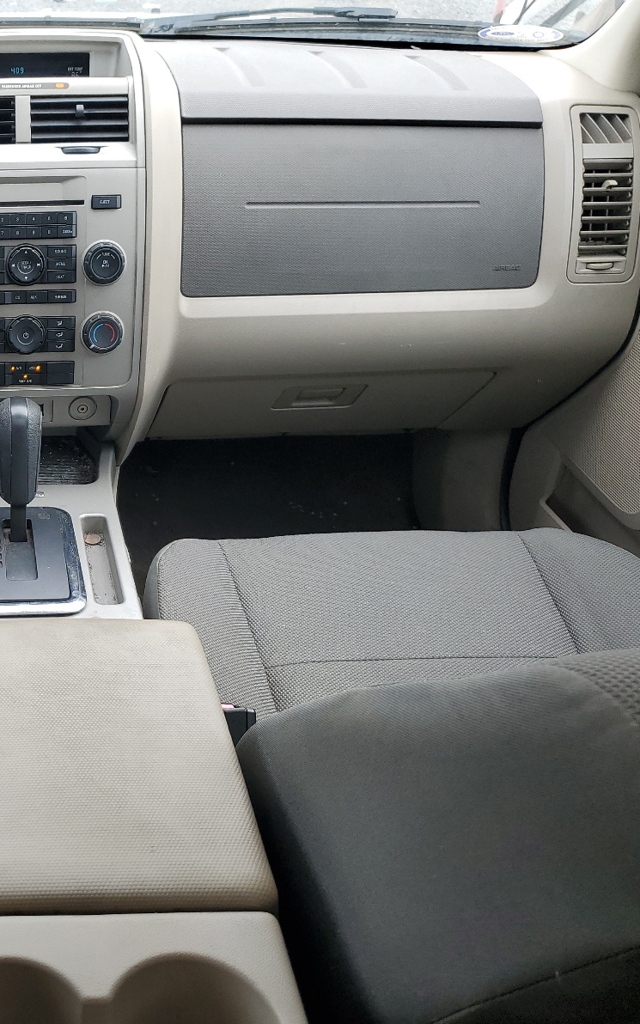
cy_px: 512
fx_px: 1033
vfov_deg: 52.7
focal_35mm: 37
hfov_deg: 31.2
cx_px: -34
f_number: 1.5
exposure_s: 1/238
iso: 50
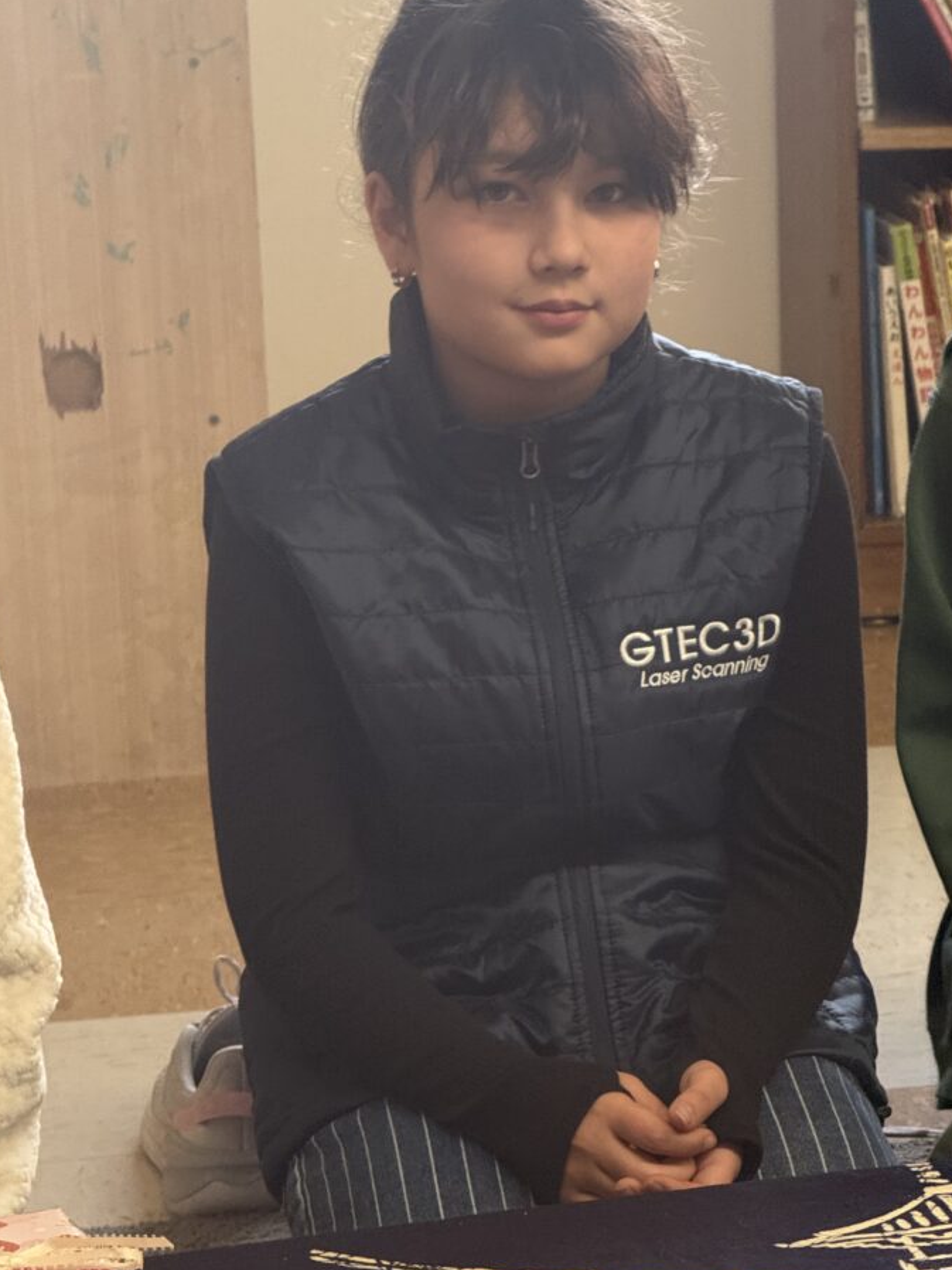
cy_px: 626
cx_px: 529
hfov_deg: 10.8
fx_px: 5022
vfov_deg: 14.4
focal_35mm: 137
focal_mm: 15.66
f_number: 2.8
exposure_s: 1/60
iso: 400
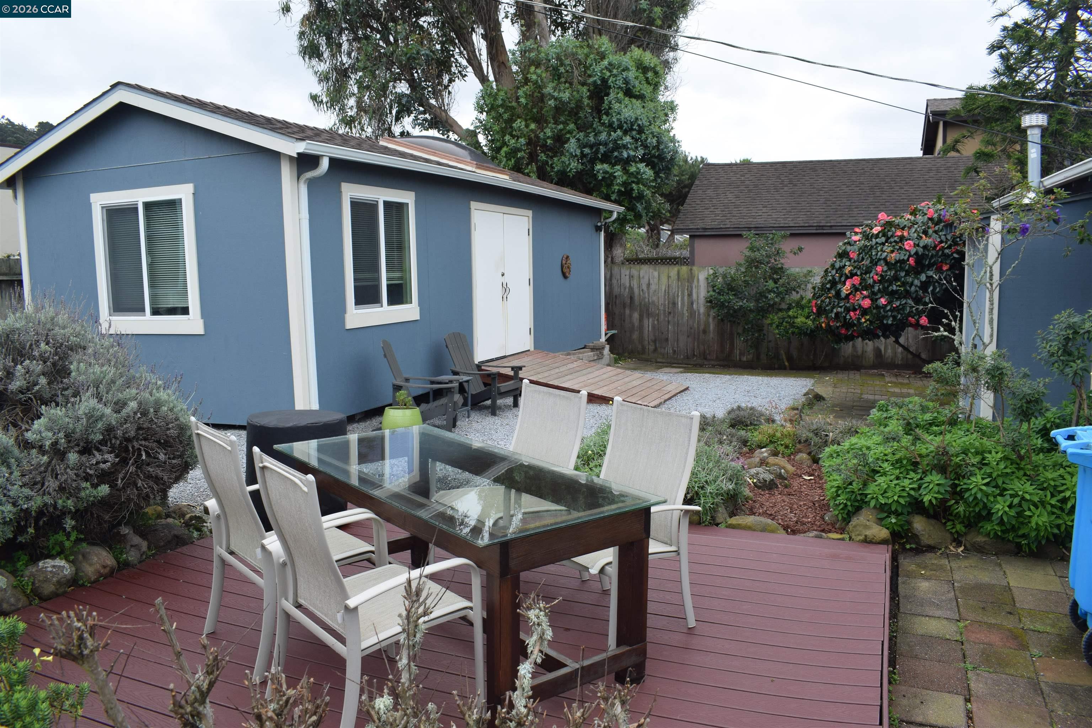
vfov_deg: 47.9
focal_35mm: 27
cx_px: 546
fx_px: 819
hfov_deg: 67.4
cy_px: 364
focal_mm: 18
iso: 360
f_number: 8
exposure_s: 1/250
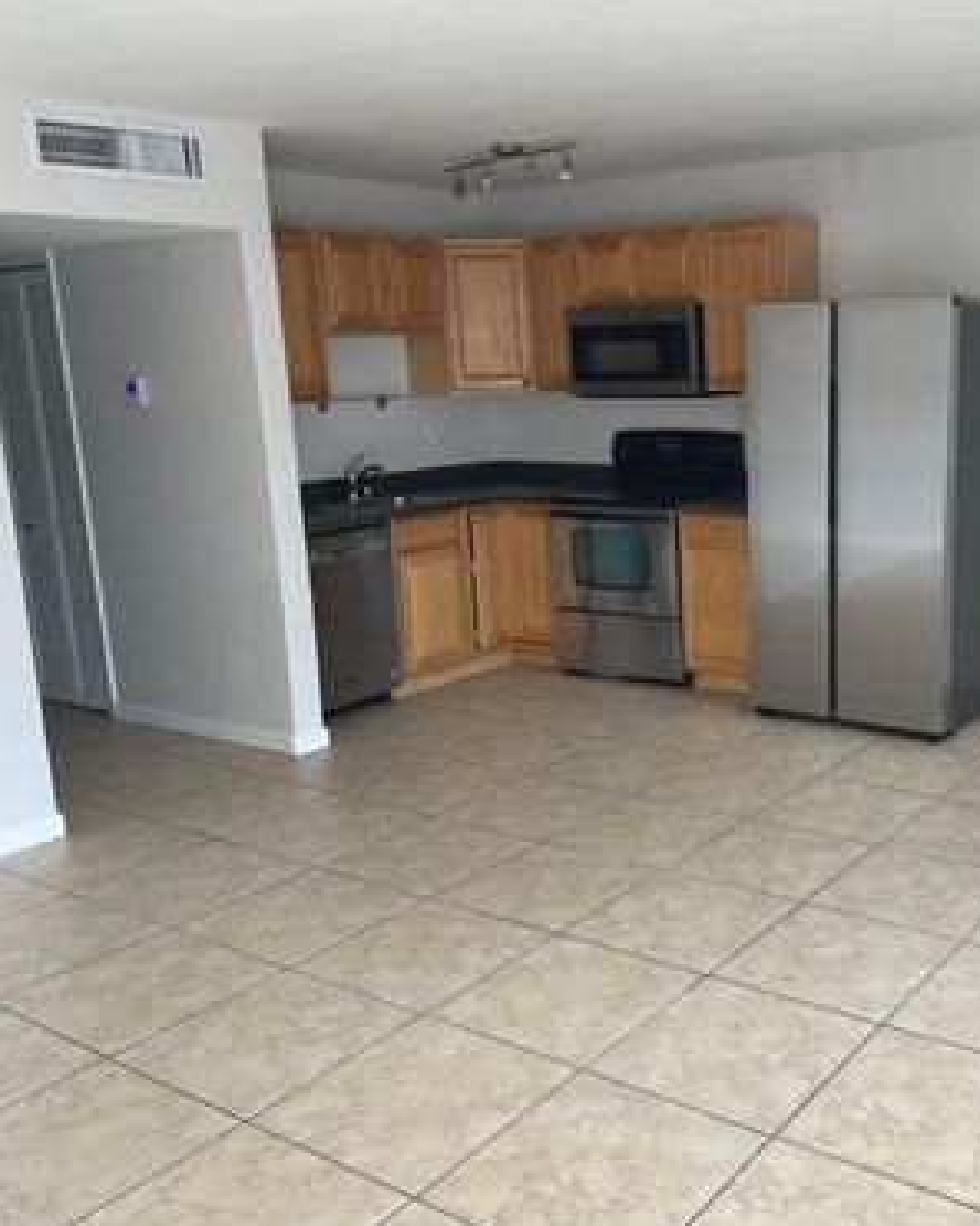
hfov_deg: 43.1
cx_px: 742
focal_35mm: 33
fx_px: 1196
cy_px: 615
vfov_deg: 54.2
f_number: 1.6
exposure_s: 1/121
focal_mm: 5.1
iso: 100
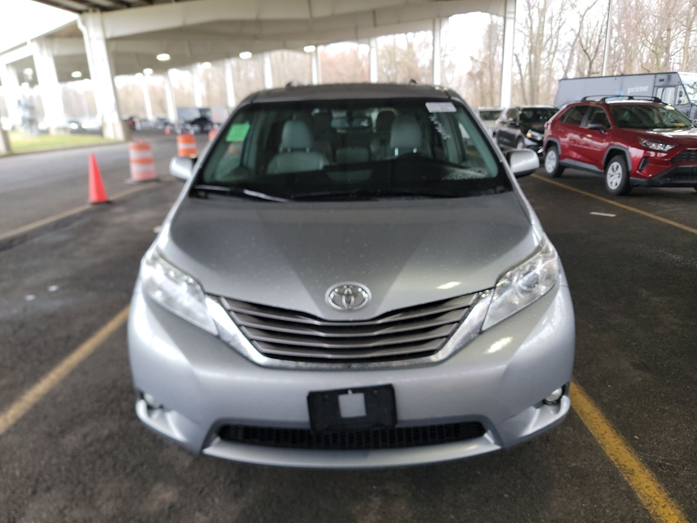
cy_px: 262
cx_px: 348
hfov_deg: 71.6
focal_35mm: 24
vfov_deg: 56.8
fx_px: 483
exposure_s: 1/59
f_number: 1.8
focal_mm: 6.7
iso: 243
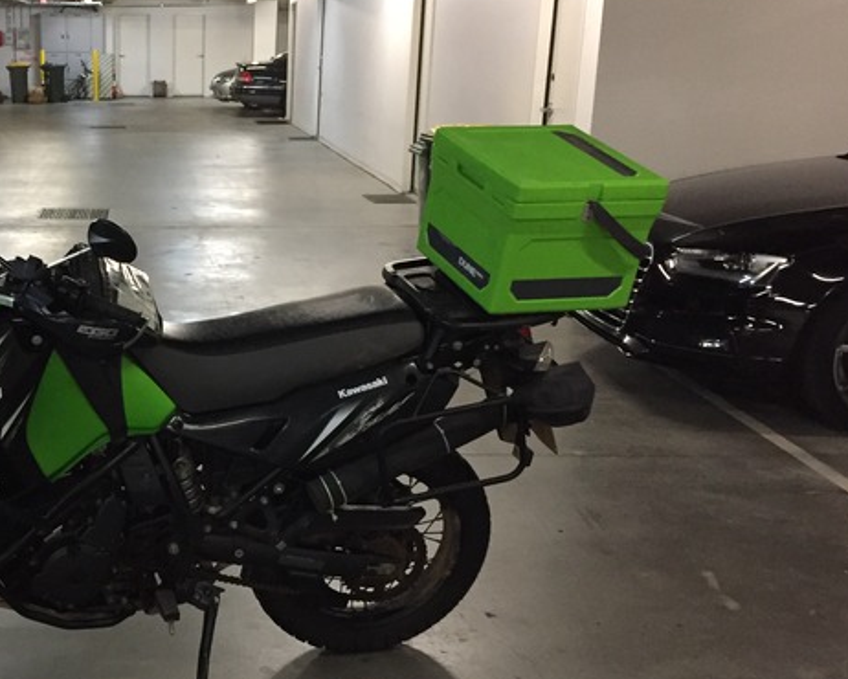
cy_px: 376
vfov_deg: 30.8
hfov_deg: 36.4
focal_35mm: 49
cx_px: 139
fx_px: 1230
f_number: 2.2
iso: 320
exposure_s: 1/25
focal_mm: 4.15
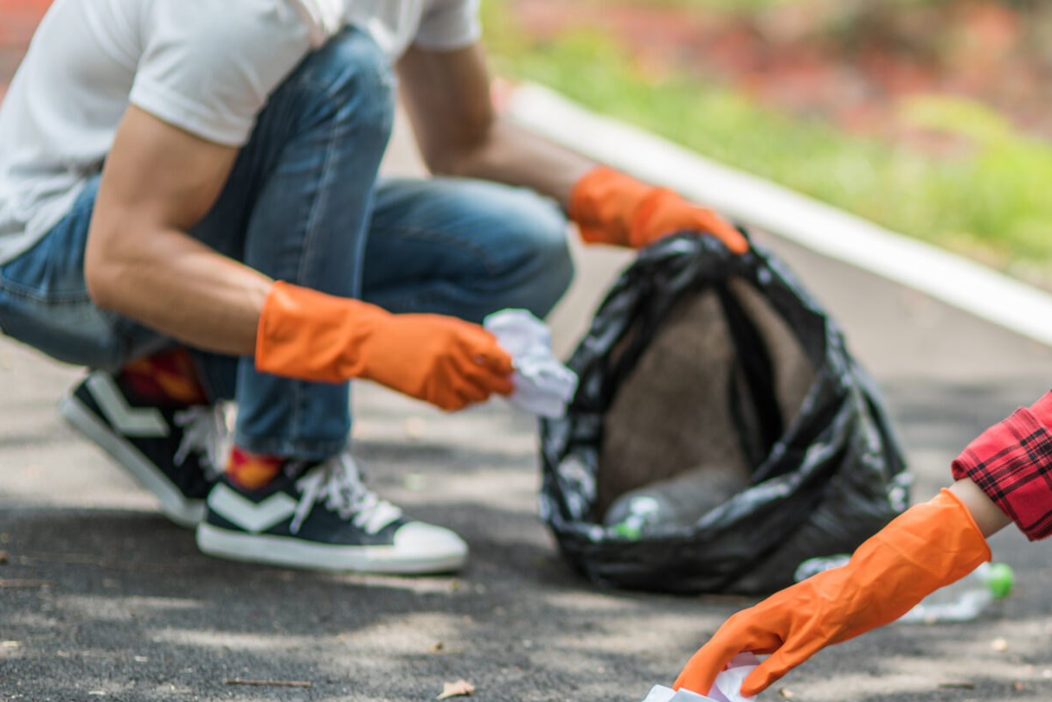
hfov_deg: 11.4
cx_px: 918
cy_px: 276
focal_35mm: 179
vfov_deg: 7.7
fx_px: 5233
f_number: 1.4
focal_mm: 85
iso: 64
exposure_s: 1/1000
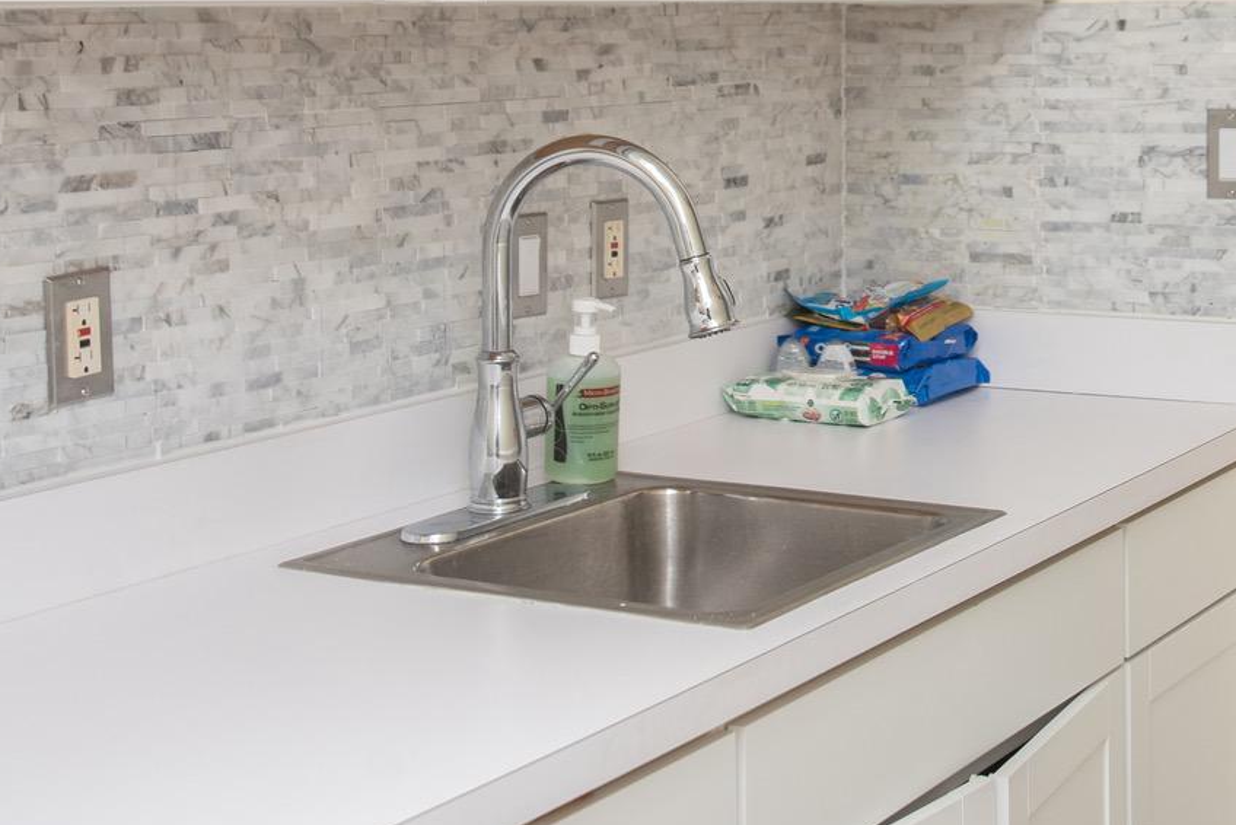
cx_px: 1073
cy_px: -2
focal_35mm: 70
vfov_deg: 18.9
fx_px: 2404
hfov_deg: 27.9
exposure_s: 1/160
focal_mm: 29
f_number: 5
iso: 500
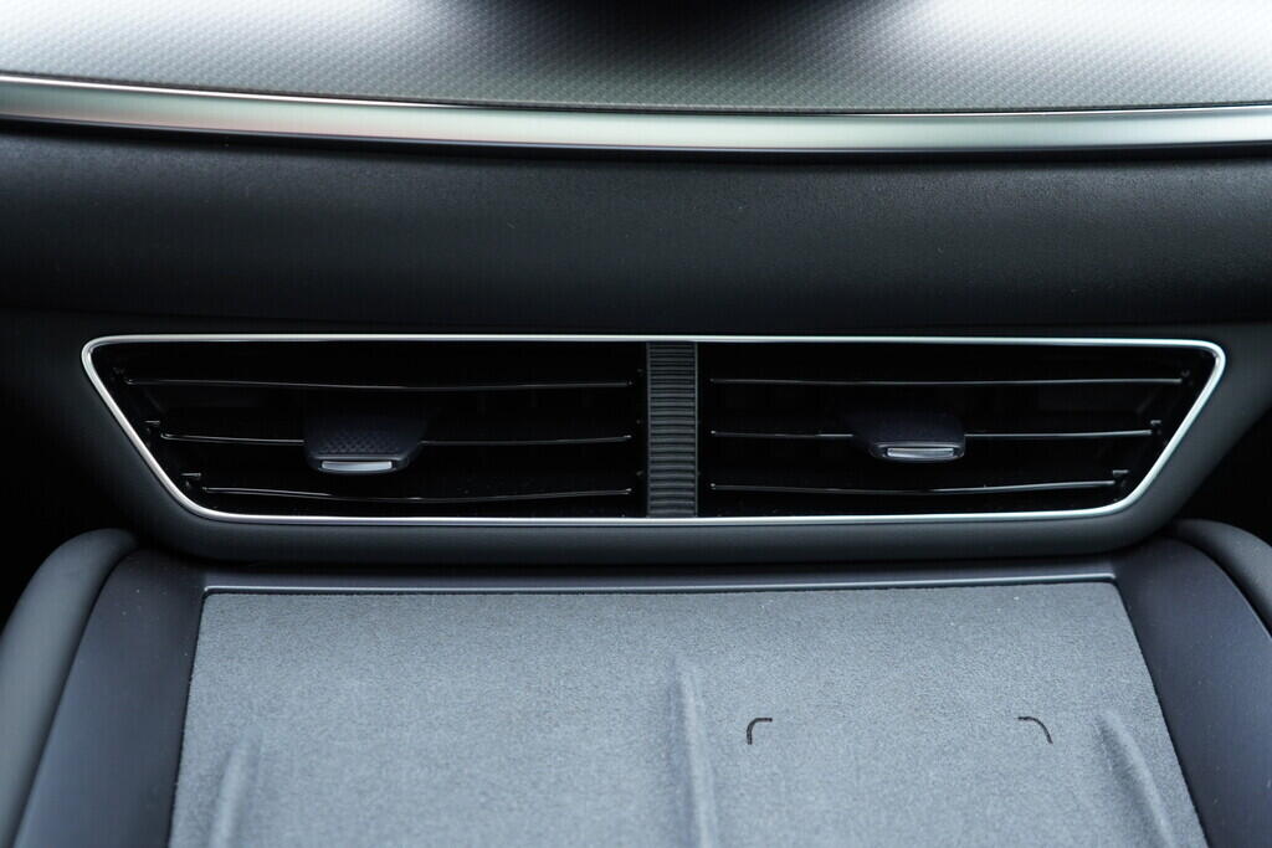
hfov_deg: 53.1
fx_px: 1272
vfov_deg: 36.9
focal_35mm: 36
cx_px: 636
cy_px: 424
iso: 320
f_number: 2.8
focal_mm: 24
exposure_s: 1/40
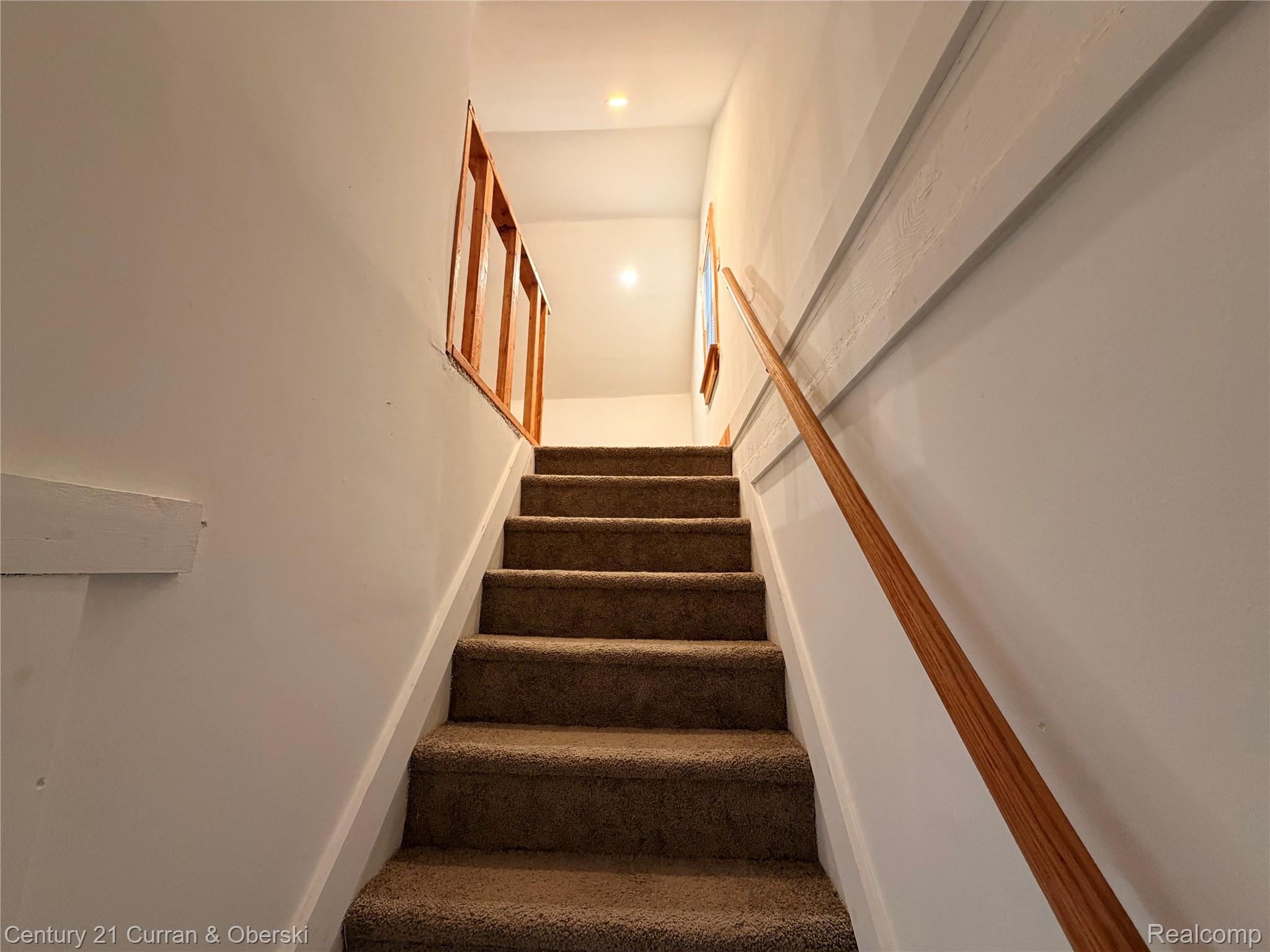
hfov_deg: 102.1
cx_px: 635
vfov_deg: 85.7
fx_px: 514
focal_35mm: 14
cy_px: 476
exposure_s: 1/60
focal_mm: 2.22
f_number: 2.2
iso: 320
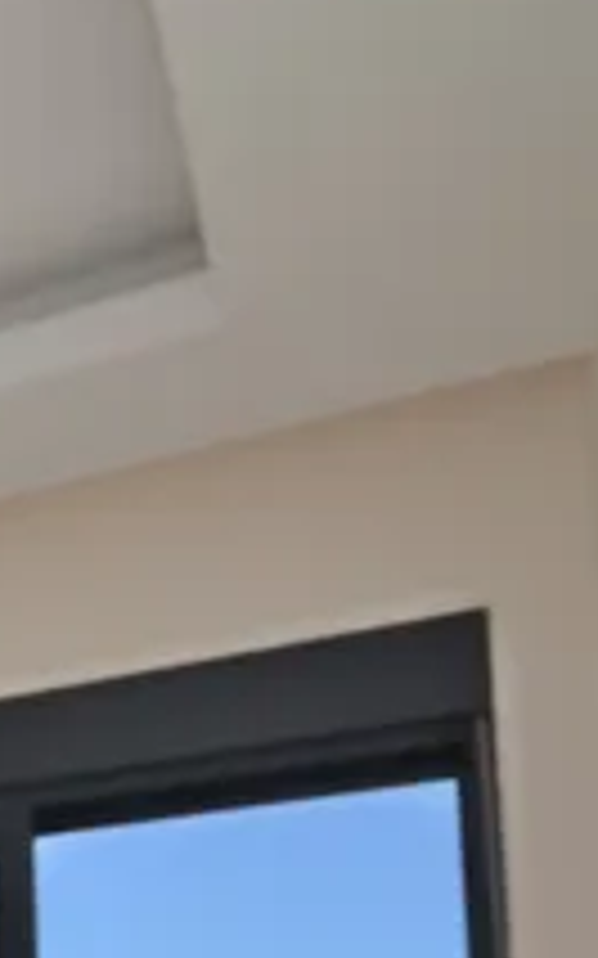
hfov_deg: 14.6
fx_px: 1592
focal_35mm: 61
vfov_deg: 29.2
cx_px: -800
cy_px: 1133
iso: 100
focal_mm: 10
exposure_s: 1/200
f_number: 7.1
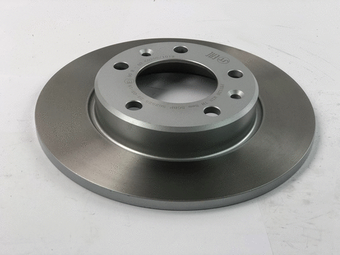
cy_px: 128
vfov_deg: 25.7
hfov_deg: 33.8
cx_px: 170
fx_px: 560
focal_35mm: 57
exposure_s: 1/106
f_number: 2.8
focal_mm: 6.6
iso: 50
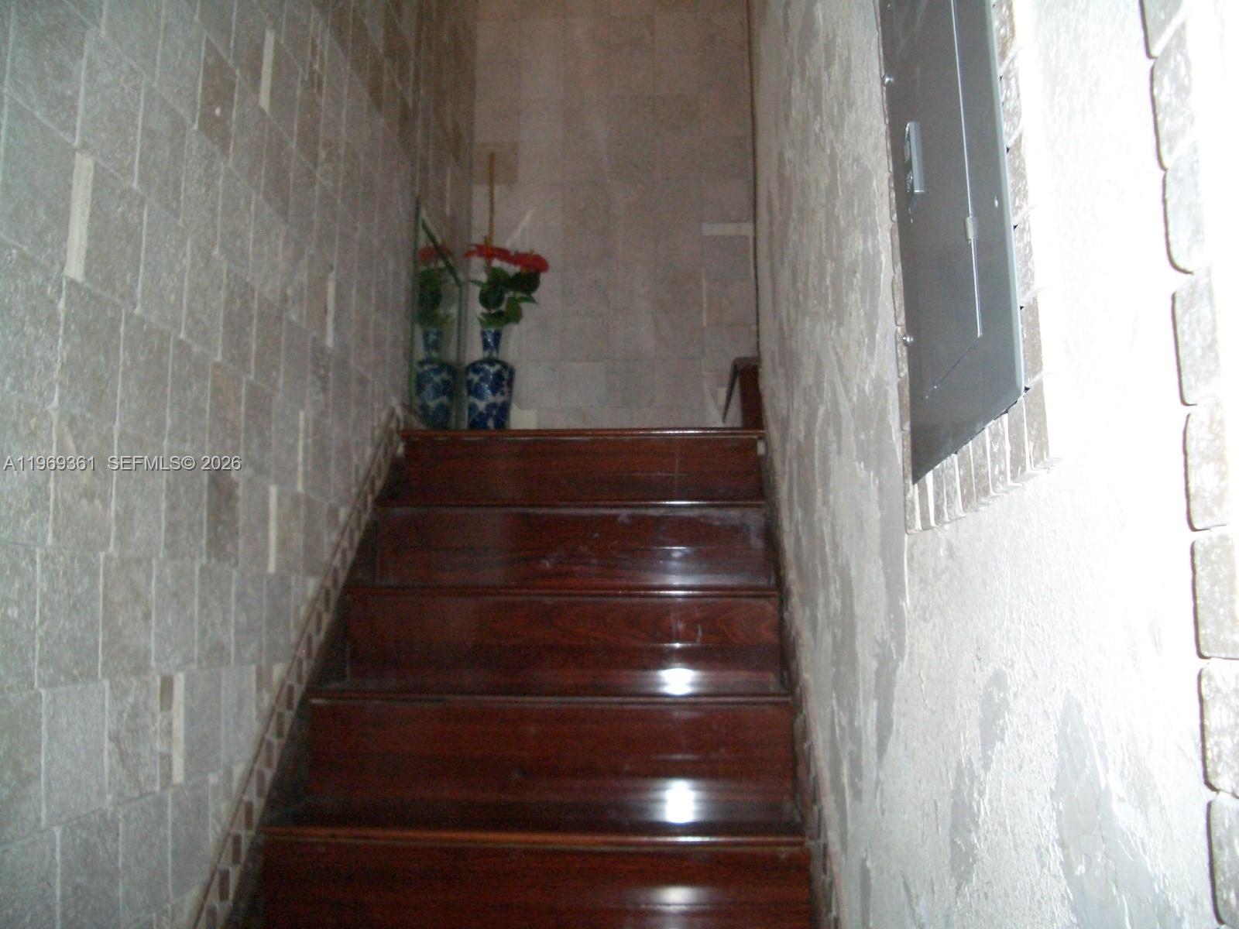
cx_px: 620
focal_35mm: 35
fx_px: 1253
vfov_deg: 40.7
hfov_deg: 52.6
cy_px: 464
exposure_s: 1/60
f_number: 2.6
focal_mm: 5.8
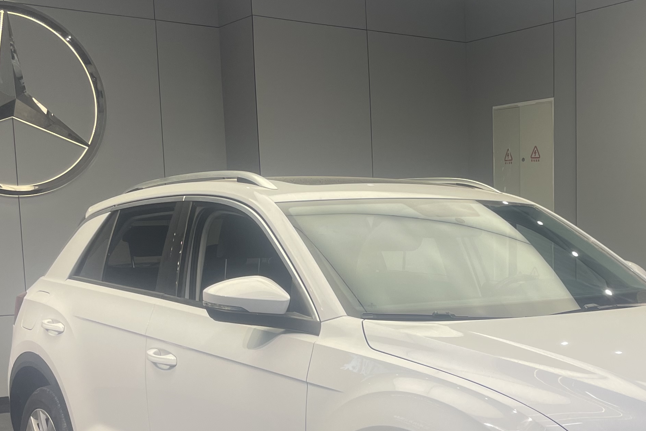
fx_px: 1041
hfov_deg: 34.0
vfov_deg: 22.9
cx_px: 461
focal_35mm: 58
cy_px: 369
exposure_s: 1/109
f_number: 1.6
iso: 32
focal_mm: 4.2
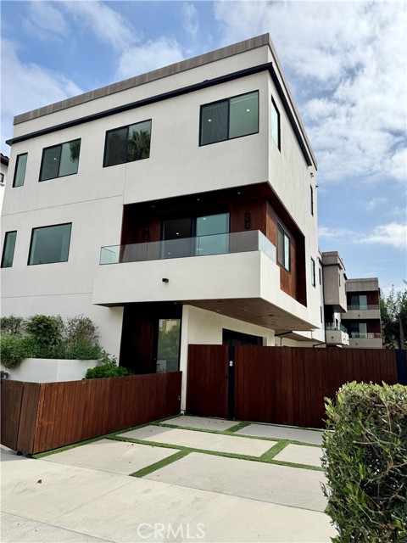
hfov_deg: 56.8
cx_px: 204
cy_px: 272
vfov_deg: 71.6
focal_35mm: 24
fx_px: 376
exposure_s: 1/9009
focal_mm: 6.76
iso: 80
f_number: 1.78
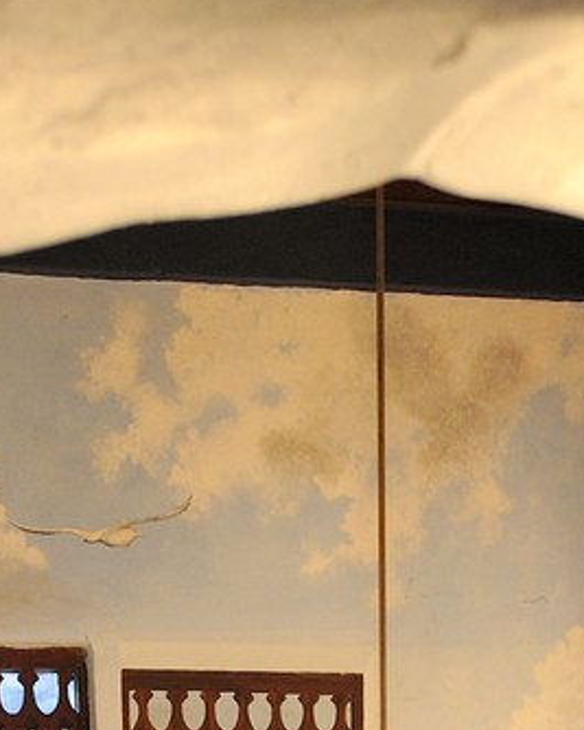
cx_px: 276
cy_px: 1668
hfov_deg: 21.3
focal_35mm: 72
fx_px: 1556
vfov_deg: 15.9
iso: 800
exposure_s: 1/15
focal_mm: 16
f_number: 4
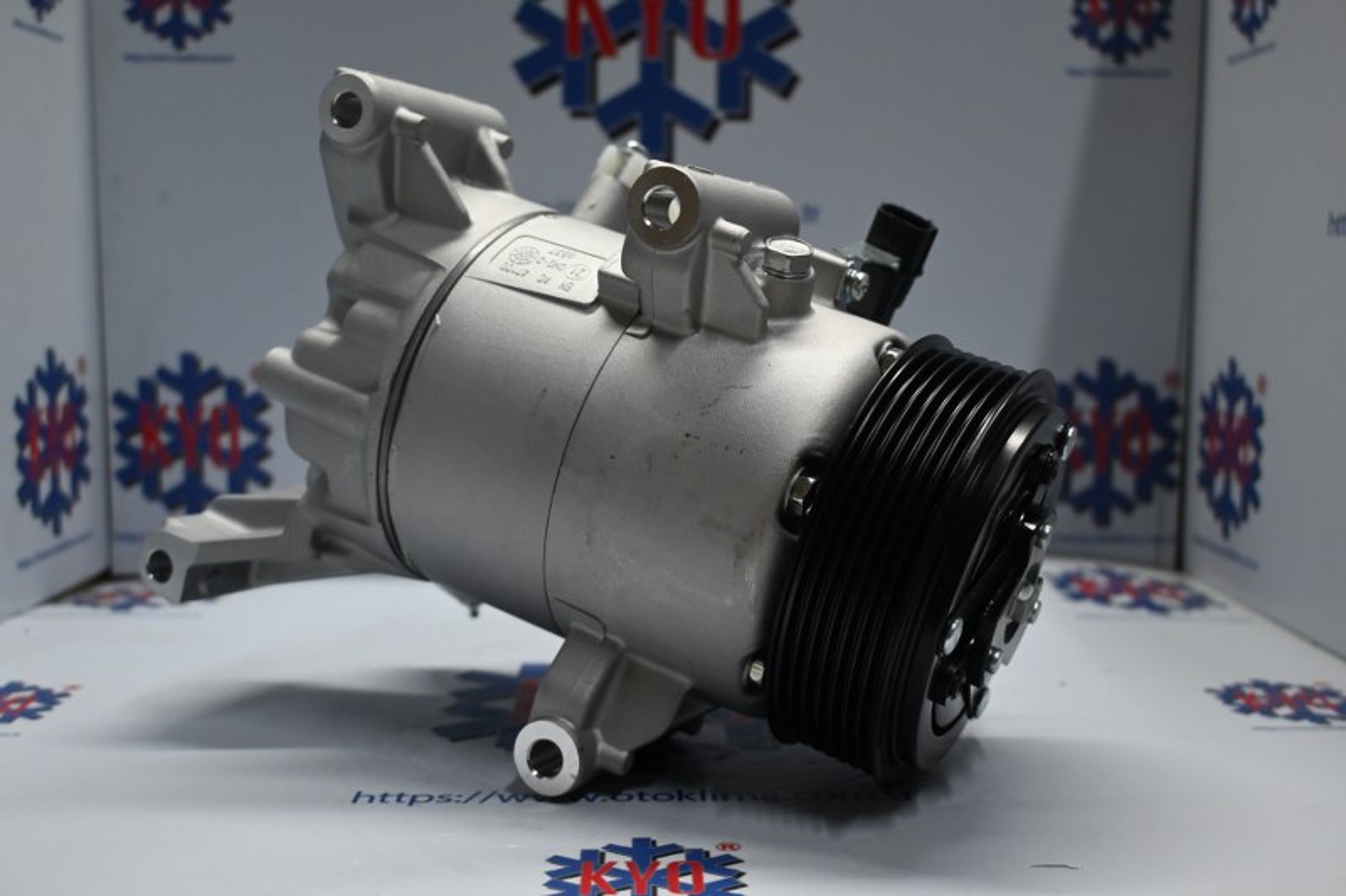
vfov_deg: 35.5
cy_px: 448
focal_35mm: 38
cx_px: 673
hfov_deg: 51.3
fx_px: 1402
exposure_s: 1/125
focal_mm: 25
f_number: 4.2
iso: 800
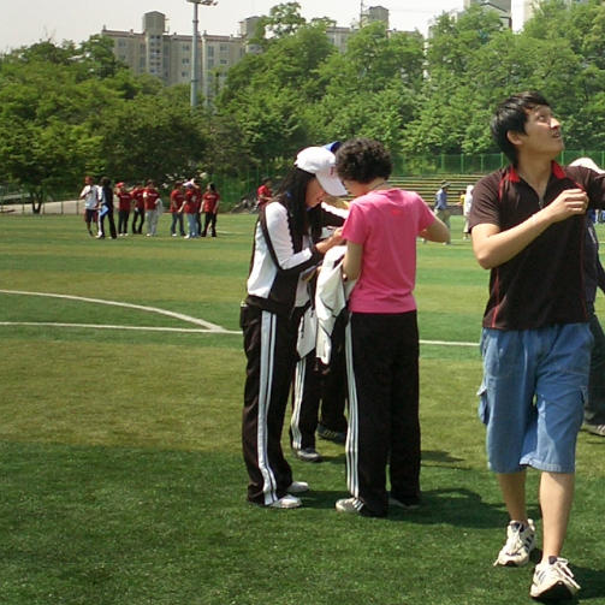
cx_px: 571
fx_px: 1285
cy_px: 259
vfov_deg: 26.5
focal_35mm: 65
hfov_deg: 25.5
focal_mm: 5.6
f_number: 3.5
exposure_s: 1/640
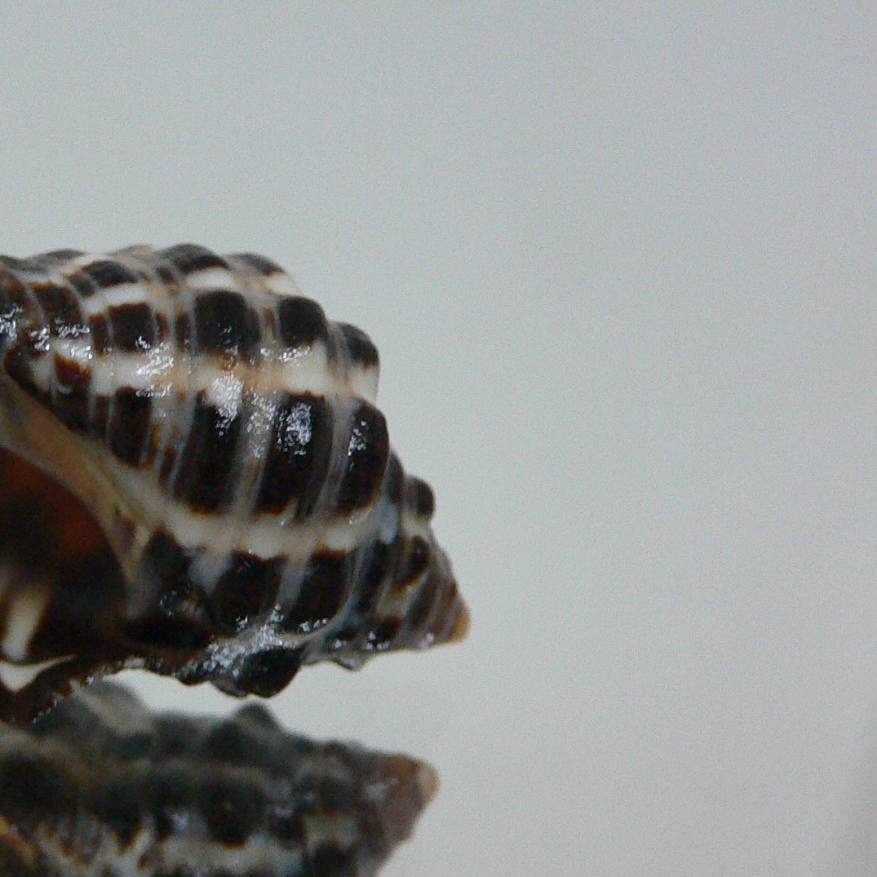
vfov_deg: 29.5
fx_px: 1662
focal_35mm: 58
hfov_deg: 28.4
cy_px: 458
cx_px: 91
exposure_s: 1/60
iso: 200
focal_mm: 4.6
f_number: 2.8
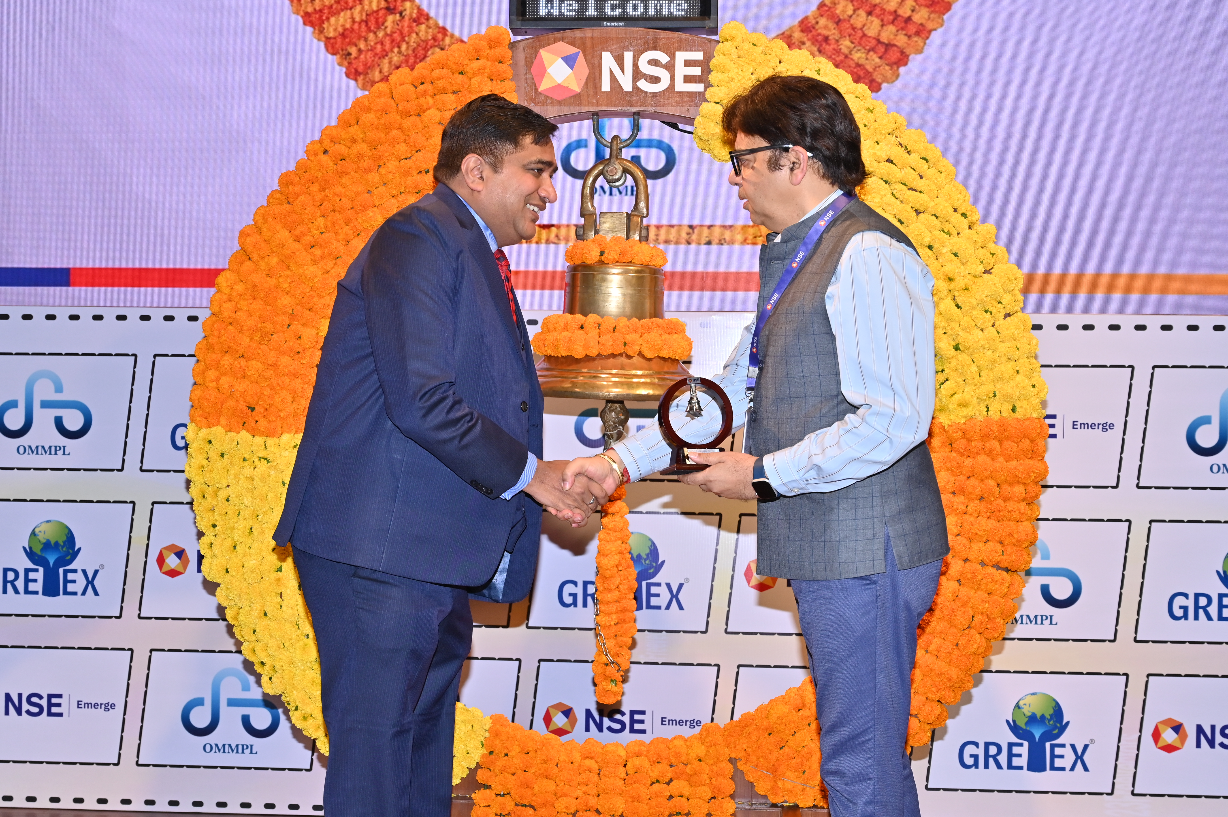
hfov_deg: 36.9
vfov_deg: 25.0
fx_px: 1841
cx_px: 596
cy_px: 438
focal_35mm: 54
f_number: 5.6
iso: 400
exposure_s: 1/160
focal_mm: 49
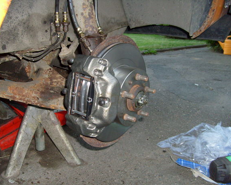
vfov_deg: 39.2
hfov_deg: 47.9
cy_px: 96
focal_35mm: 38
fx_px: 260
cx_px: 112
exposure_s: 1/45
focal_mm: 5.8
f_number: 2.8
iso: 100
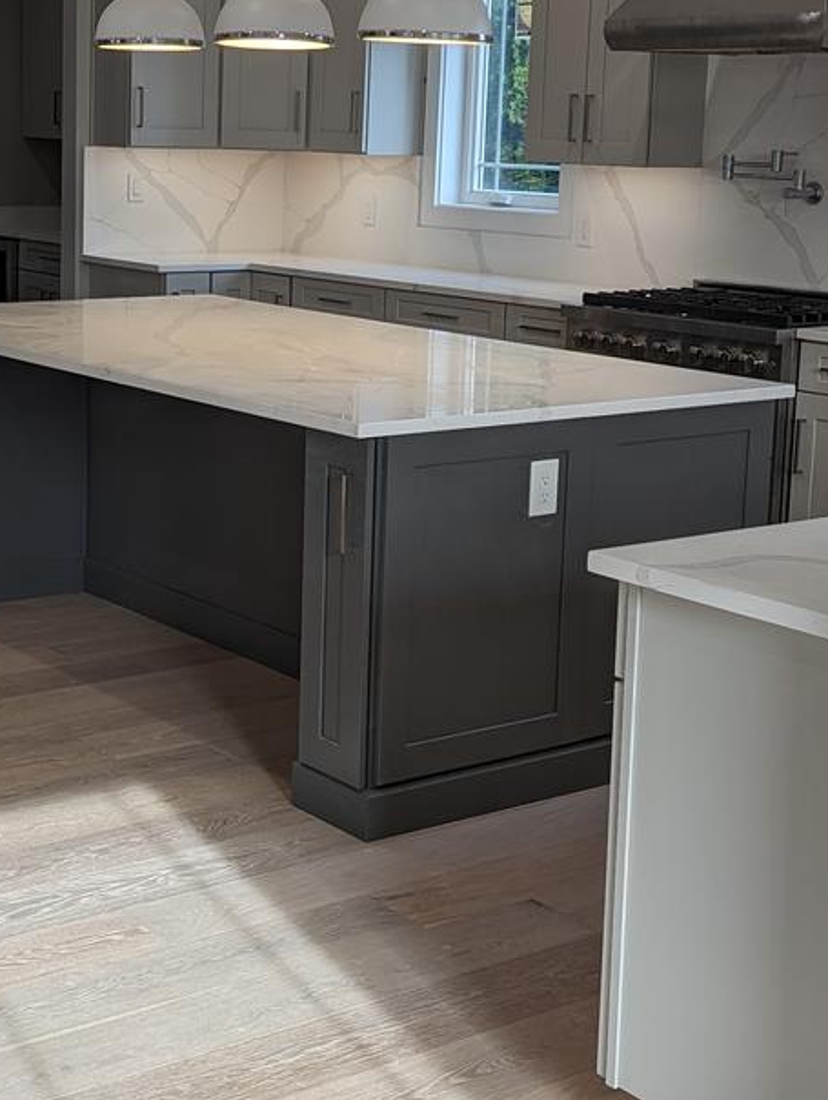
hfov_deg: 23.9
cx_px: 213
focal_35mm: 61
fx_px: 1940
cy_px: 433
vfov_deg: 31.5
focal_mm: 6.81
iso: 40
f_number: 1.85
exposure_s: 1/138
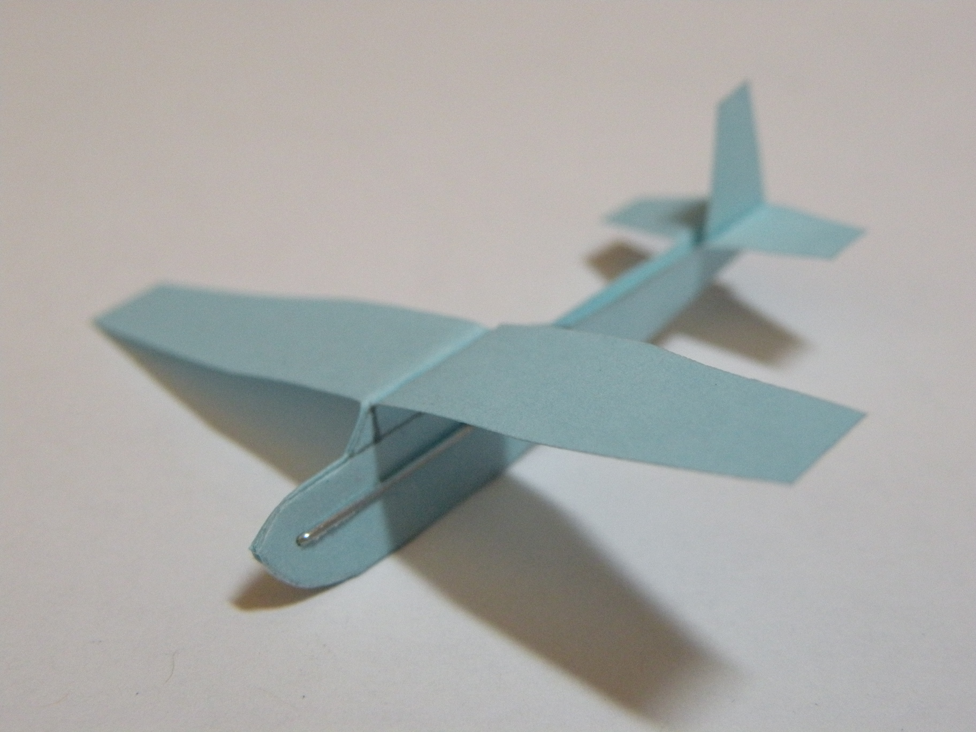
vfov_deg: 21.9
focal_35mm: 67
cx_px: 488
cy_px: 366
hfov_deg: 29.0
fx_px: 1889
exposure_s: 1/57.2
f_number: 3.5
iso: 400
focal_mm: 11.9
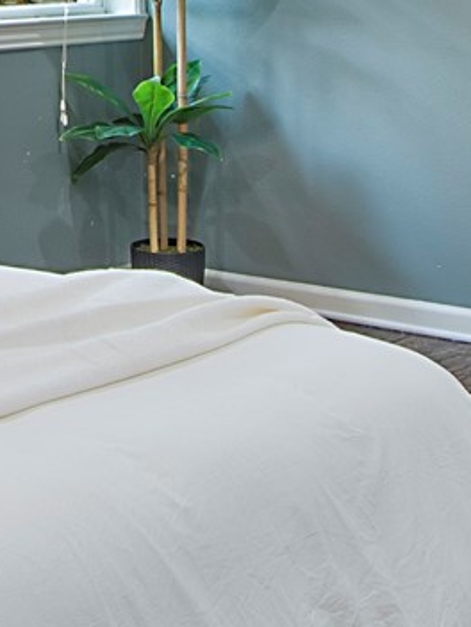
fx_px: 1615
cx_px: -143
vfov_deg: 20.8
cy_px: -79
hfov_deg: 15.8
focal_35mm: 89
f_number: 7.1
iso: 100
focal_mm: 10
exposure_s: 1/15
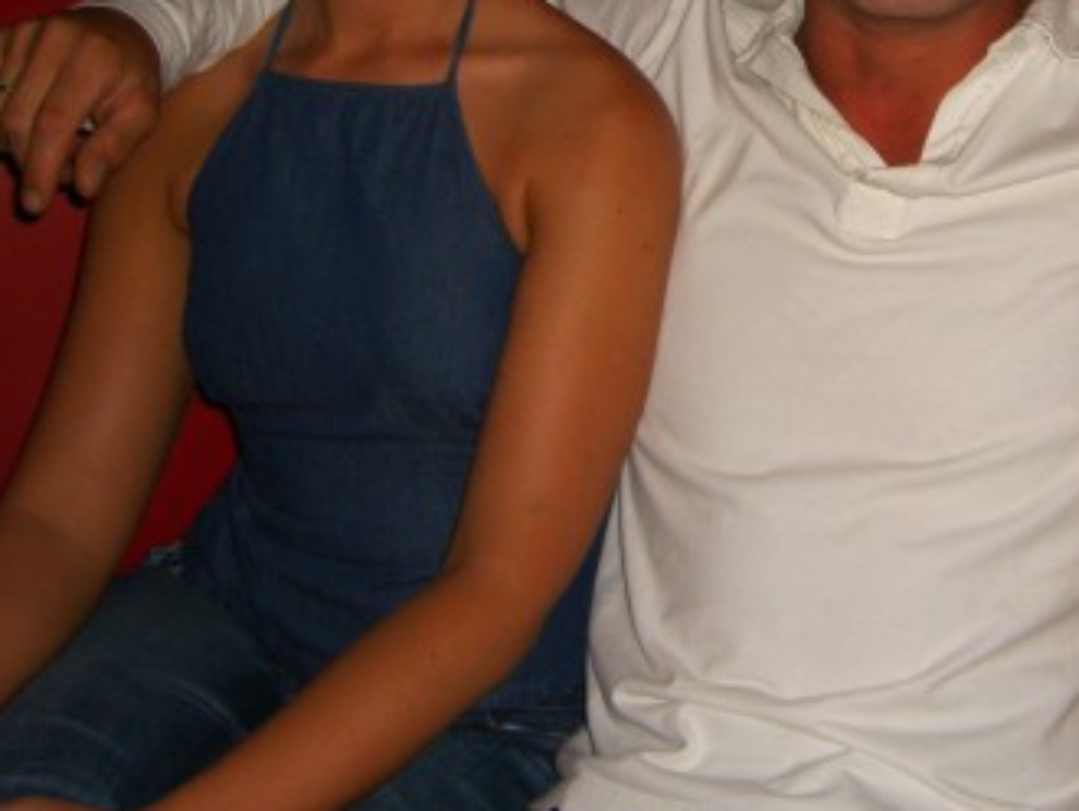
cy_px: 121
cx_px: 922
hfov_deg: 27.4
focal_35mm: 69
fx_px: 2152
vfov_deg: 21.0
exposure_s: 1/60
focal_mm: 7.9
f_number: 2.8
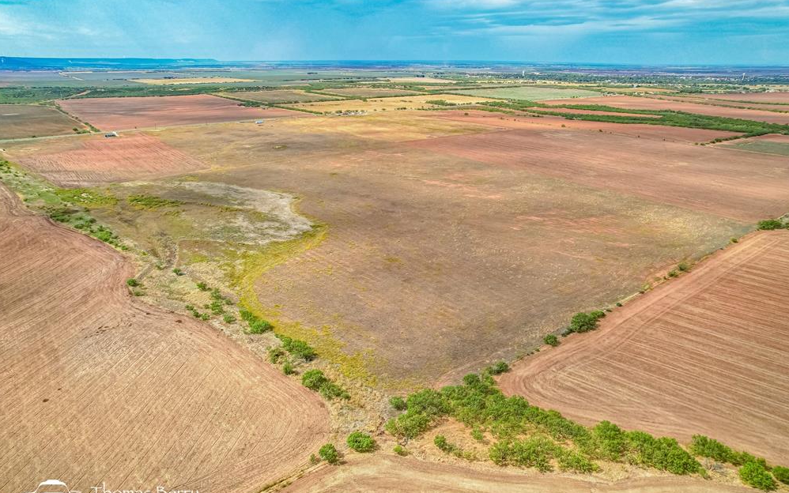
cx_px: 401
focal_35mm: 23
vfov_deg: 53.0
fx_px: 495
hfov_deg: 77.1
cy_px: 254
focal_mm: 8.38
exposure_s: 1/2000
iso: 110
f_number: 2.8
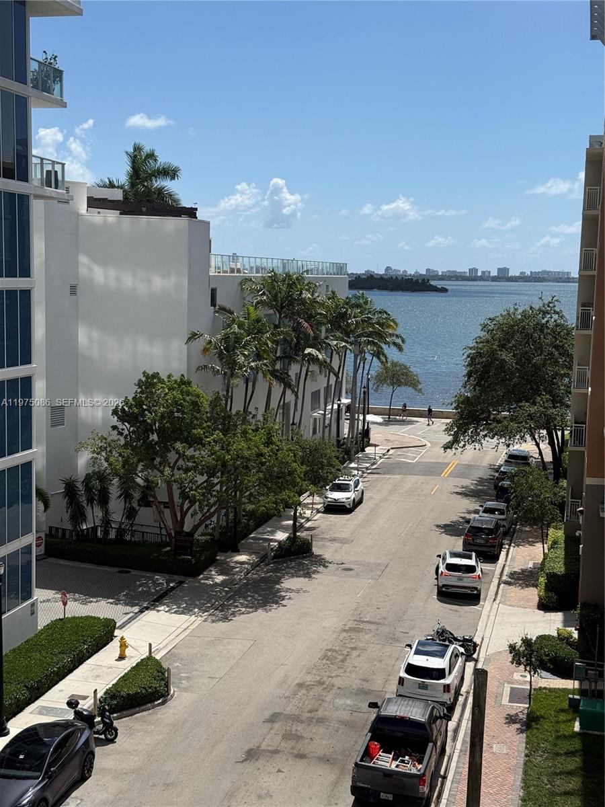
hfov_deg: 30.3
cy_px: 404
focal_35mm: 48
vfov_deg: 39.7
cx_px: 302
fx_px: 1119
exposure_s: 1/7874
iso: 64
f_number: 1.78
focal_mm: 6.76
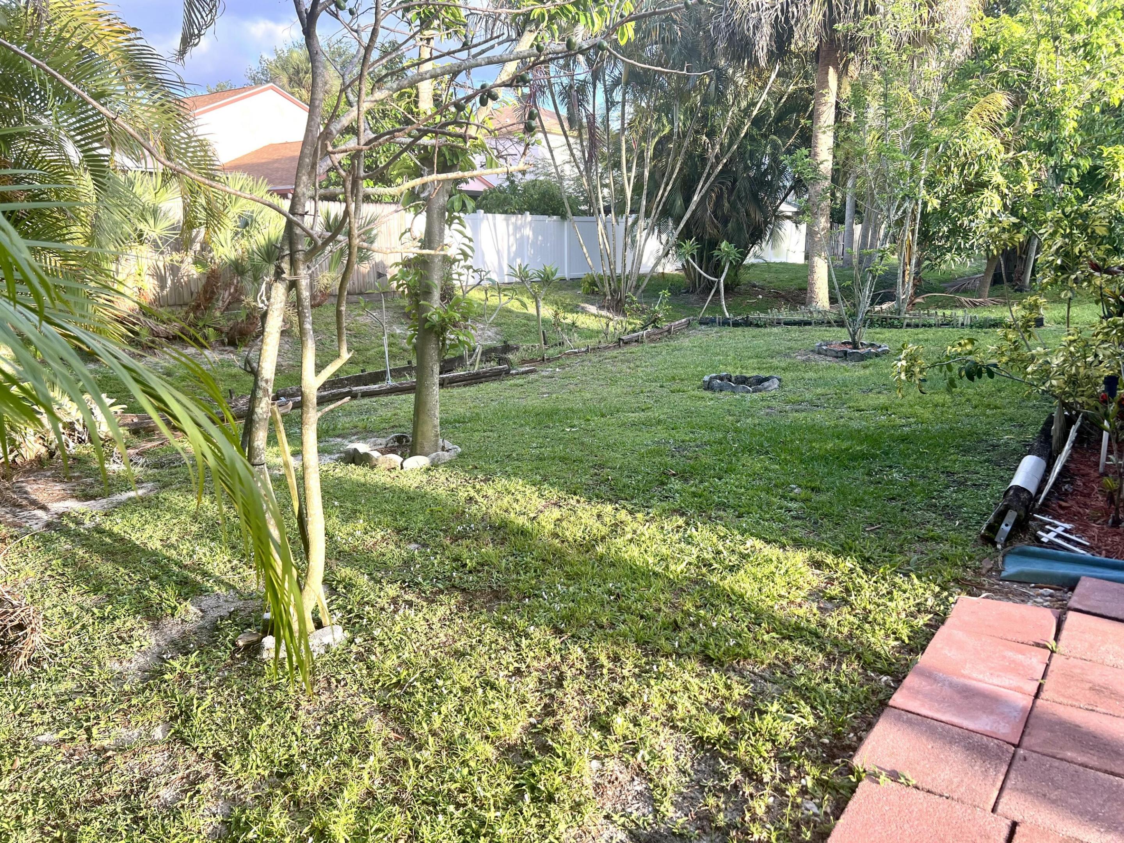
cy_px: 422
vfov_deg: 53.1
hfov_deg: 67.3
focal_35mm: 26
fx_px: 844
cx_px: 562
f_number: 1.5
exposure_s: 1/427
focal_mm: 5.7
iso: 50
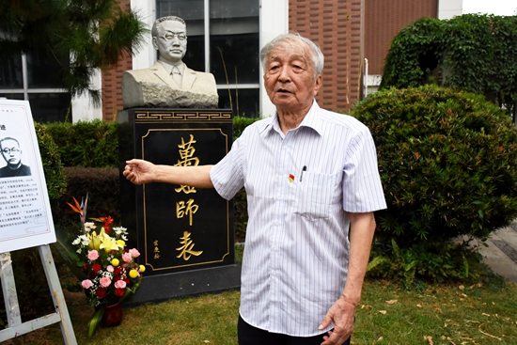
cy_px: 172
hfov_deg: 53.1
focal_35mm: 36
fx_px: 517
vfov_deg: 36.9
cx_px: 258
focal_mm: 24
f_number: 3.8
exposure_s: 1/4000
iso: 1250
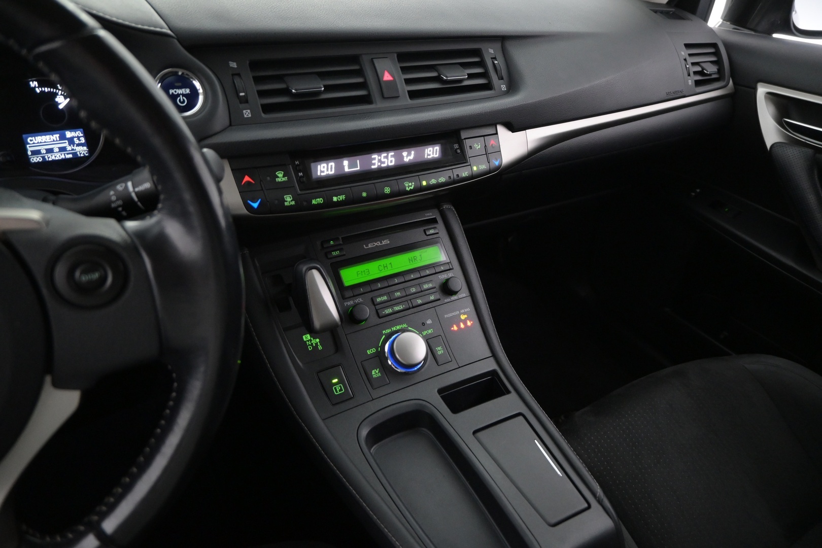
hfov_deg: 73.7
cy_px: 274
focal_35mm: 24
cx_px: 411
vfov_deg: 53.1
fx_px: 548
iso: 2500
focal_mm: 16
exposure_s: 1/50
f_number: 3.5
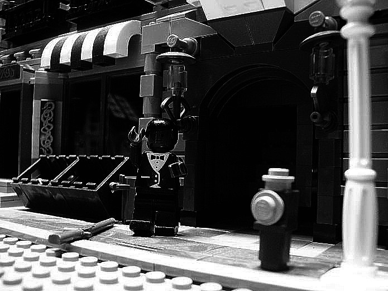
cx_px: 194
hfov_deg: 51.4
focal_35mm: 36
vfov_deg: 39.6
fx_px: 403
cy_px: 146
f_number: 2.7
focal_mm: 6
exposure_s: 1/8
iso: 200
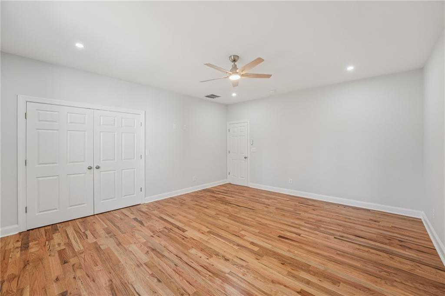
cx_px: 222
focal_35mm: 14
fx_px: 173
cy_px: 148
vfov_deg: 81.1
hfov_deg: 104.3
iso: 320
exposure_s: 1/20
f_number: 8
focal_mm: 14
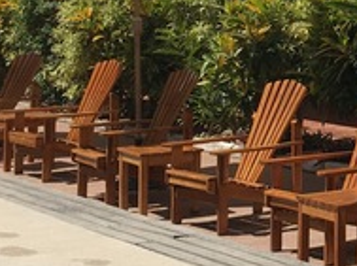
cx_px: 567
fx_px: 1266
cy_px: -70
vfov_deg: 11.7
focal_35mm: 123
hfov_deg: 14.7
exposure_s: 1/2481
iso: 25
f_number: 2.2
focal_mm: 4.15
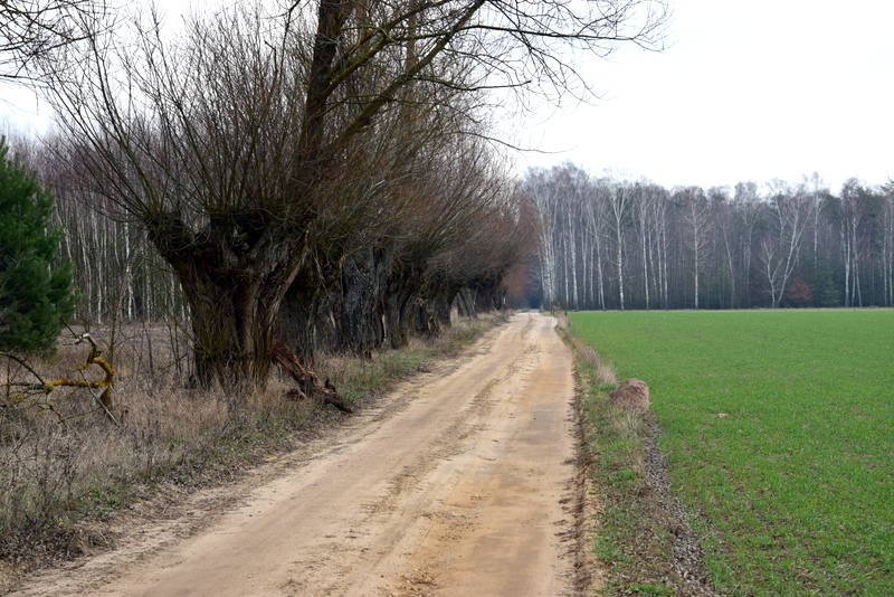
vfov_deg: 17.5
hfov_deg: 26.0
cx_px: 447
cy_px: 298
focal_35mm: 78
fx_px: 1938
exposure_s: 1/320
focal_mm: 52
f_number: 10
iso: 400
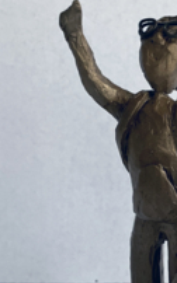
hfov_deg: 12.3
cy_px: 115
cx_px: 202
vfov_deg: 20.0
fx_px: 804
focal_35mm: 104
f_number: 1.8
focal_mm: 3.99
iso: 80
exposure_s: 1/121
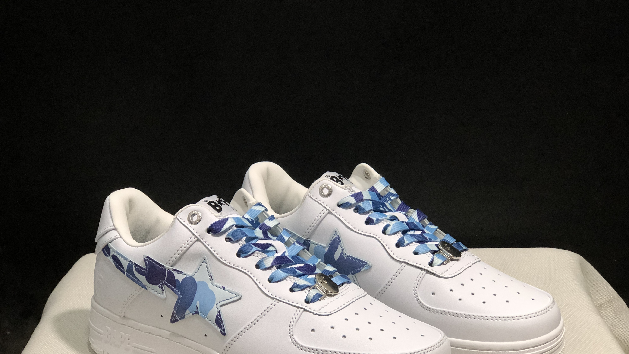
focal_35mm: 63
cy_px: 235
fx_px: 1051
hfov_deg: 33.3
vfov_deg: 19.1
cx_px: 319
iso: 64
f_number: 2.8
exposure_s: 1/30
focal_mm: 6.6
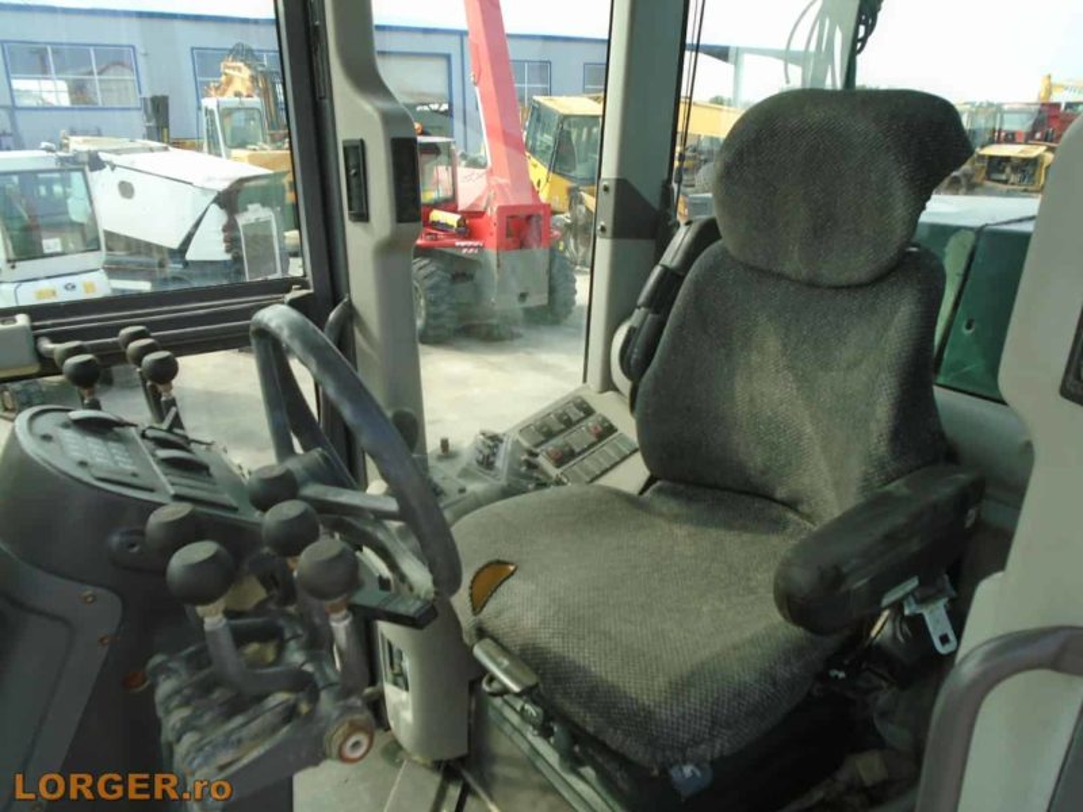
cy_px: 406
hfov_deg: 67.3
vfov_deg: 53.1
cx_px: 542
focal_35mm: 26
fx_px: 813
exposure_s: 1/320
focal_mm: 4.6
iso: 100
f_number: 3.2
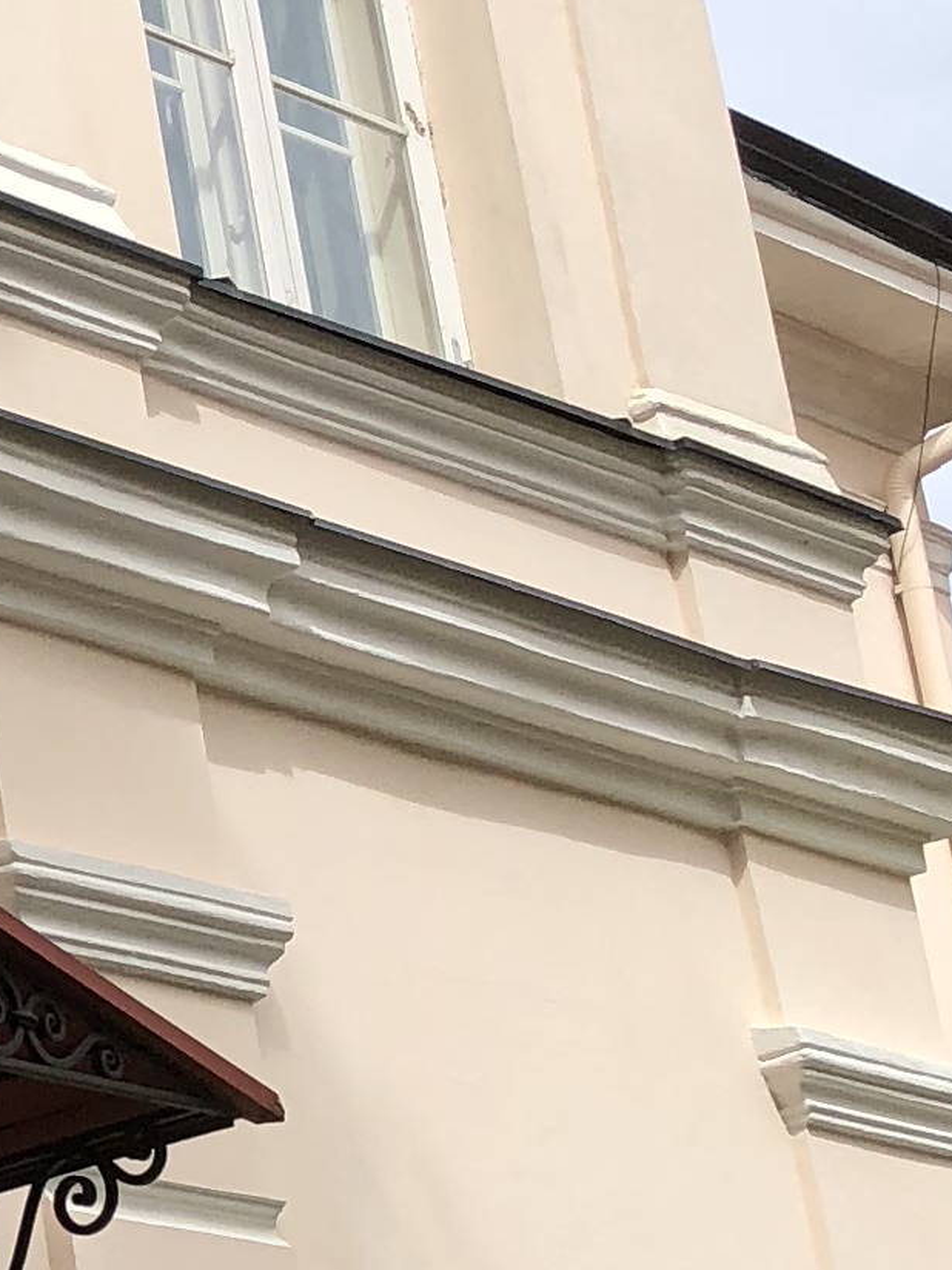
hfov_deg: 10.3
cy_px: 740
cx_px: -676
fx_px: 5024
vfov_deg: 14.4
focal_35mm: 137
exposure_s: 1/1779
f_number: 1.8
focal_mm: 3.99
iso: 20
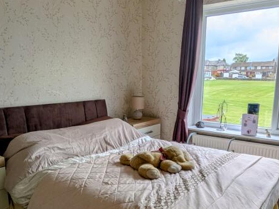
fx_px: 258
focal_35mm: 32
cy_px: 127
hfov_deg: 56.7
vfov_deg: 43.9
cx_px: 153
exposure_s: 1/184
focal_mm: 1.83
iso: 38
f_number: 2.2
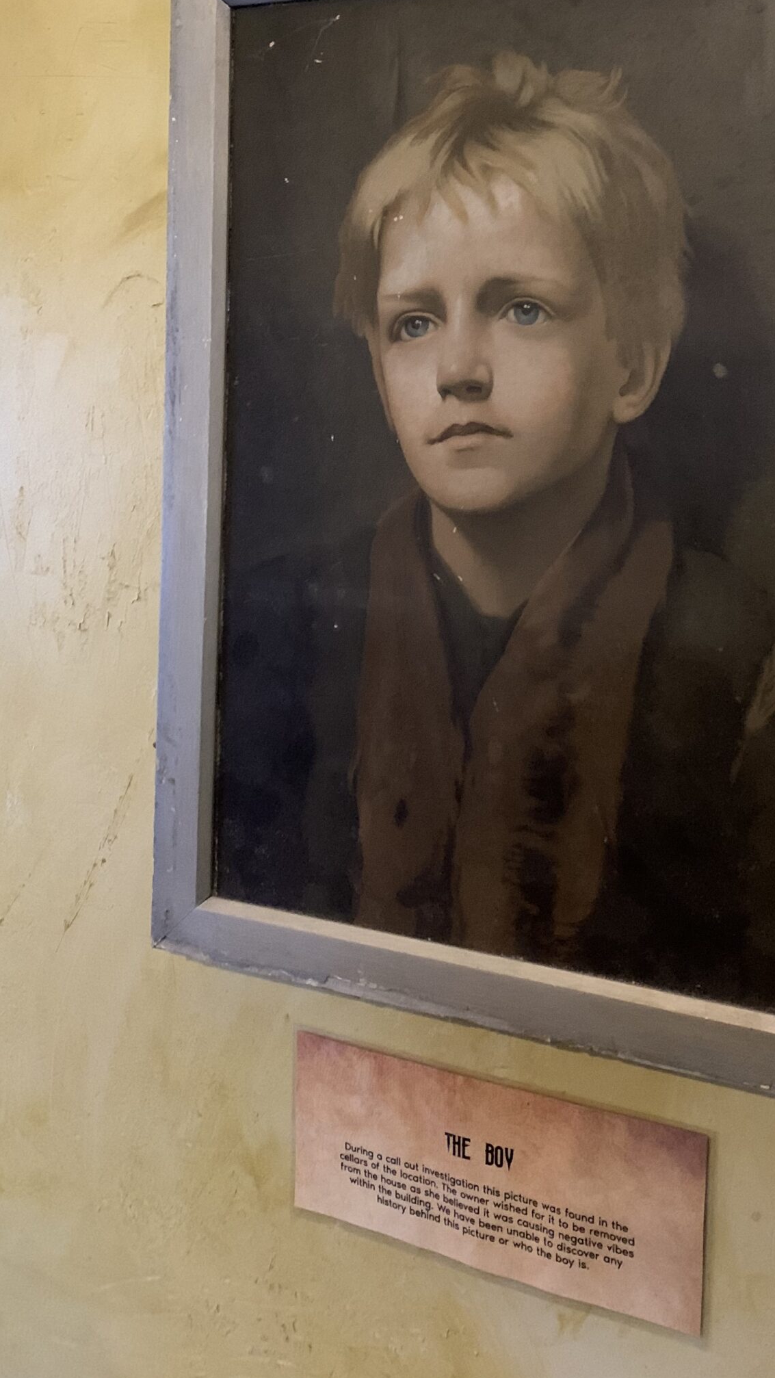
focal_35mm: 36
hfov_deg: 32.5
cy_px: 510
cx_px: 525
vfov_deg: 54.6
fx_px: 1315
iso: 800
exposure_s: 1/22
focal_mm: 4.25
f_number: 1.8
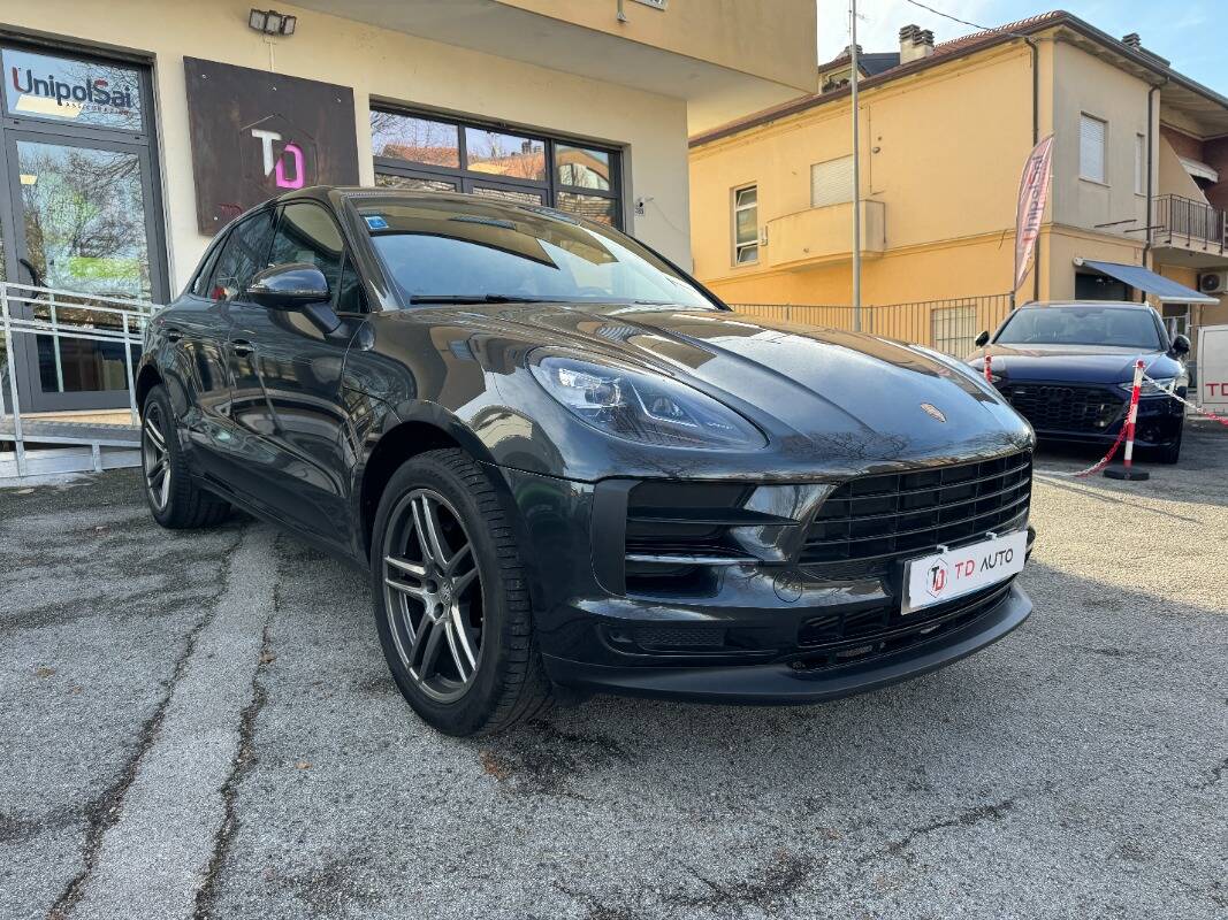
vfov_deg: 56.8
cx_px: 614
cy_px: 460
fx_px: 851
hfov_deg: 71.6
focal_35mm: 24
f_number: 1.78
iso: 80
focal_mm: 6.86
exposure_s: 1/782
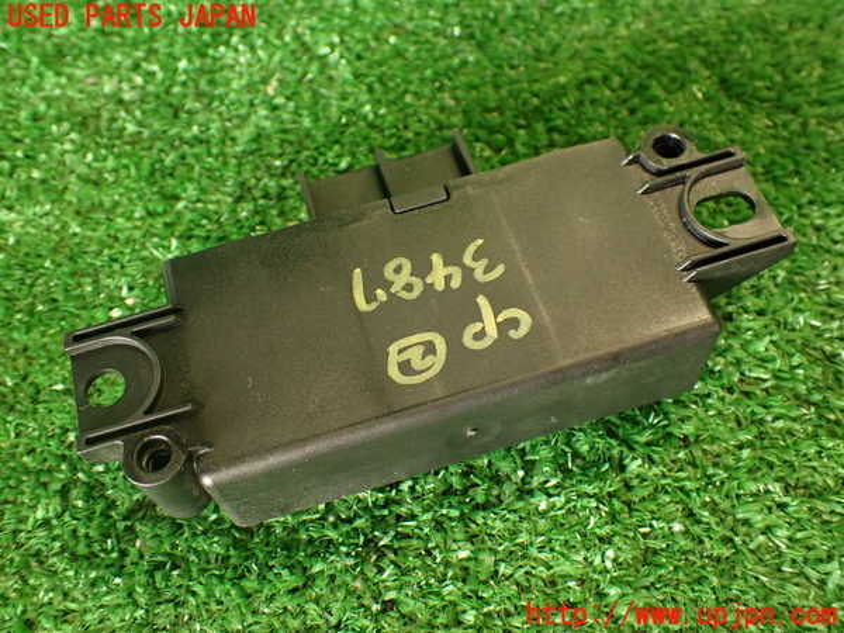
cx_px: 422
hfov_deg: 51.4
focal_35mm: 36
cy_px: 316
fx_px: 878
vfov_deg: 39.7
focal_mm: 6.37
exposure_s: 1/40
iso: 320
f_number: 2.5
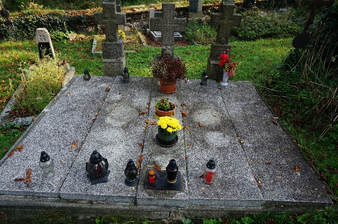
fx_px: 225
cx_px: 169
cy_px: 112
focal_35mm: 24
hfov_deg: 73.8
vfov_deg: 52.9
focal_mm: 16
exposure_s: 1/80
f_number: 7.1
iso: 100
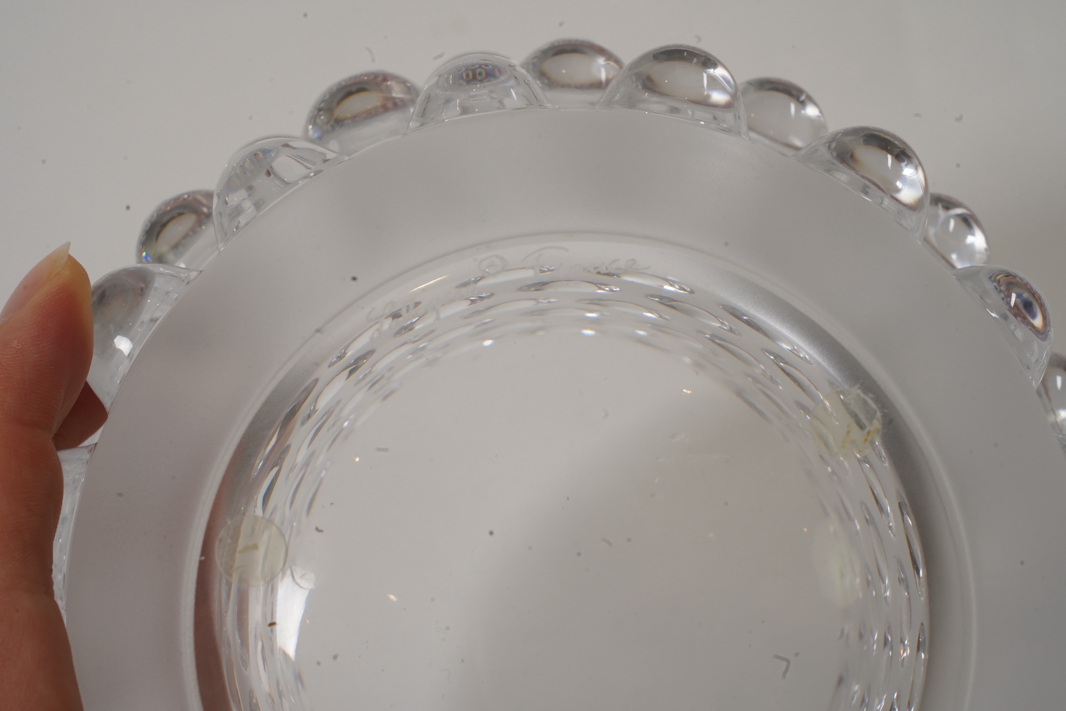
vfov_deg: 13.0
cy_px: 356
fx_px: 3109
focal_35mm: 105
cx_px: 533
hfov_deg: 19.5
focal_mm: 105
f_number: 20
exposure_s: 1/125
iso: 1250
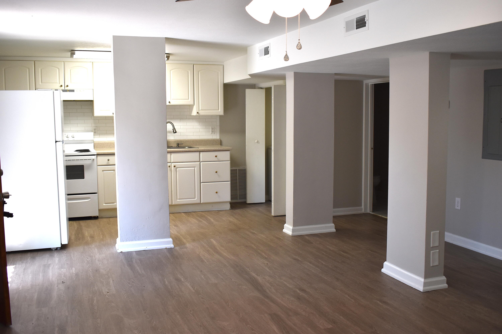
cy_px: 167
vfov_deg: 36.9
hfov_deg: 53.1
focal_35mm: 36
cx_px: 251
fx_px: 502
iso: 400
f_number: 5
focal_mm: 24
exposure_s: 1/100
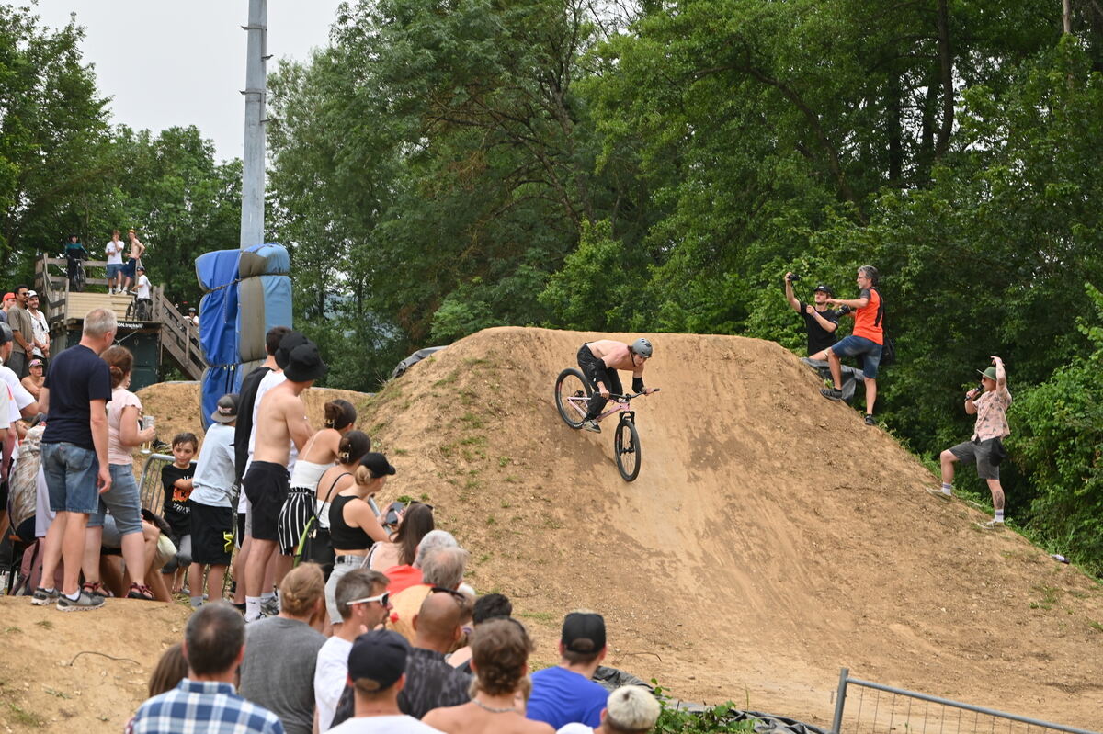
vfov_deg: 12.2
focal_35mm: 112
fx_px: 3430
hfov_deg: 18.3
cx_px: 552
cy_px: 367
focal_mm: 112
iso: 500
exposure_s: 1/400
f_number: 7.1
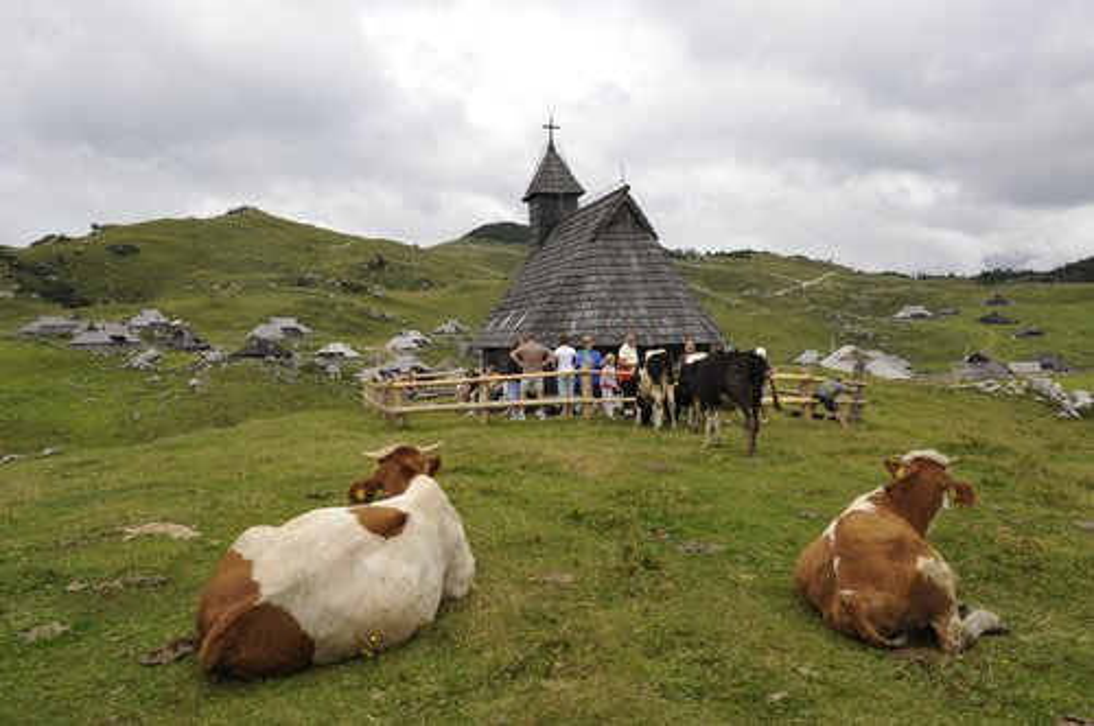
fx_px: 971
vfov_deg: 41.0
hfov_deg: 58.8
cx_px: 547
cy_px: 363
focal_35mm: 32
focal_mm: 32
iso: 320
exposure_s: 1/125
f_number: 16
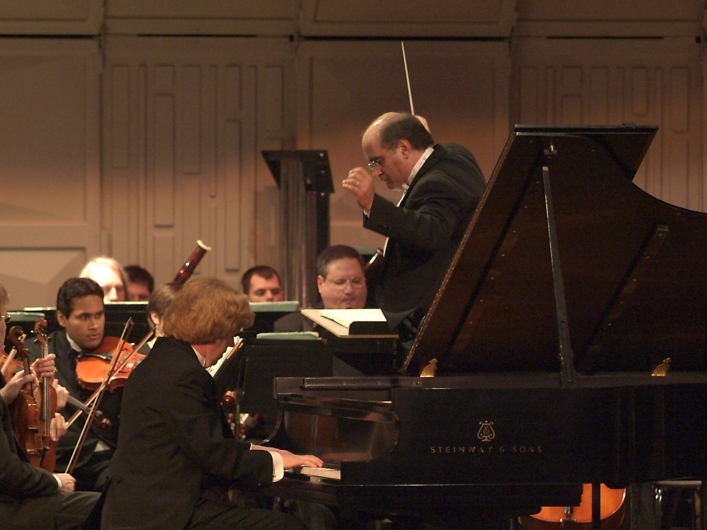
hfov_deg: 7.3
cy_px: 375
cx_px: 338
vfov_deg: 5.4
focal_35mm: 273
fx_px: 5576
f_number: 2.8
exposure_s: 1/90
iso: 1600
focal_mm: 116
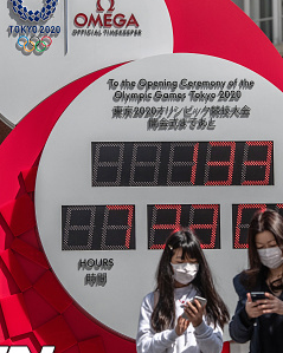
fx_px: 2441
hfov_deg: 6.6
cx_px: 199
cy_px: 169
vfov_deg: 8.3
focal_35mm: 233
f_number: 4.5
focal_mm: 125
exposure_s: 1/5000
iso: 400
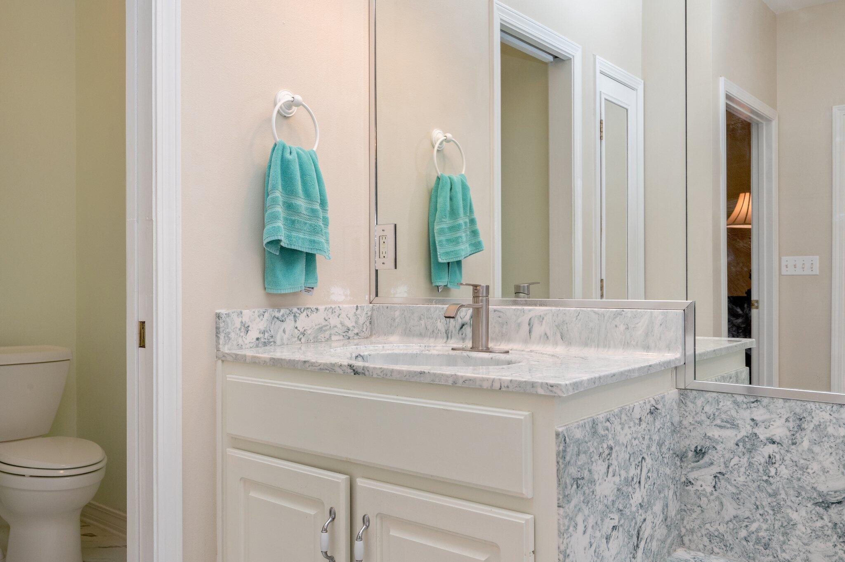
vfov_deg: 43.5
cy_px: 281
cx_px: 422
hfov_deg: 62.0
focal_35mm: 30
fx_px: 704
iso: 800
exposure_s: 1/80
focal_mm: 30
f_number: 9
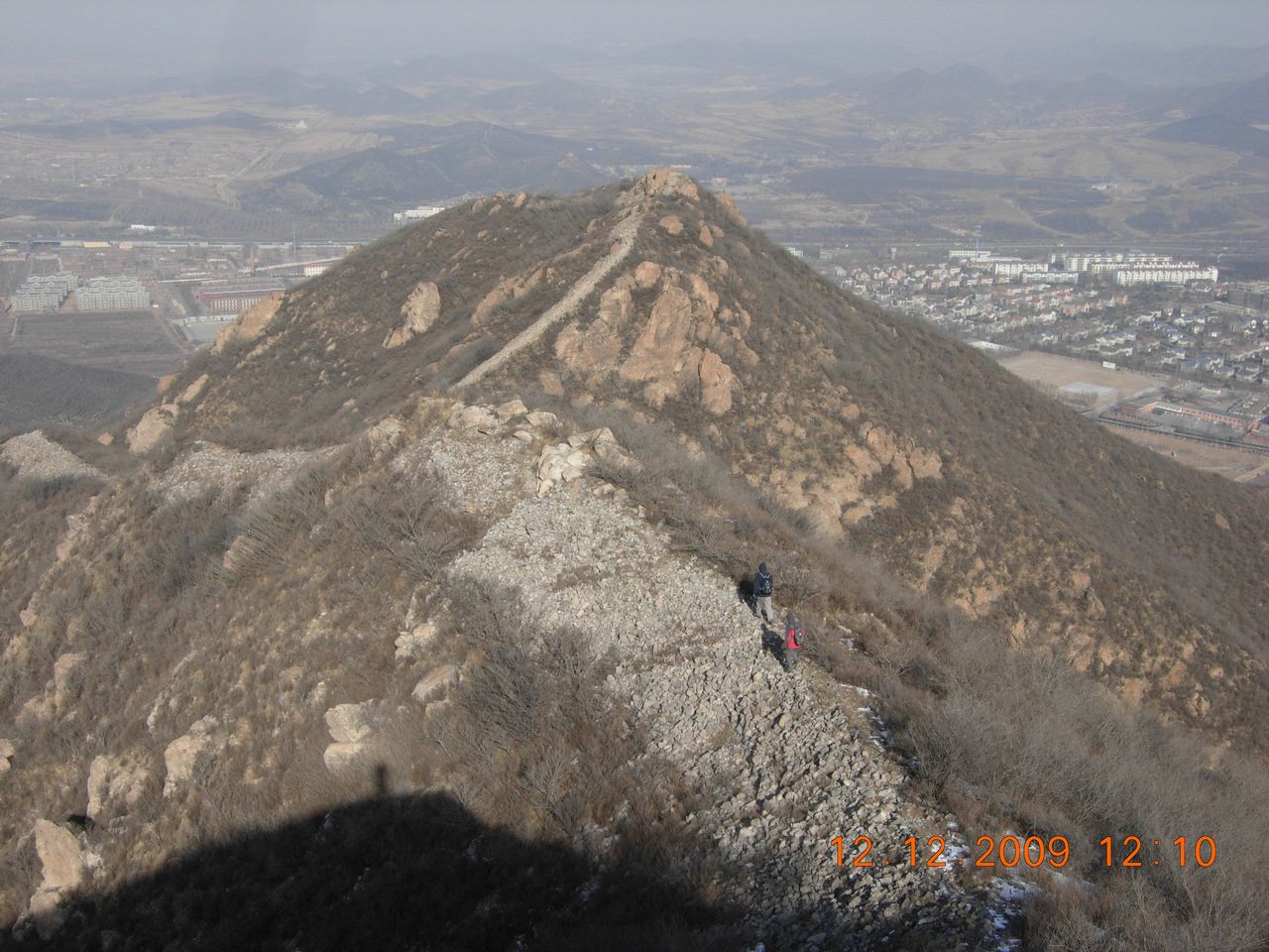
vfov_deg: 30.3
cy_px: 476
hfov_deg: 39.7
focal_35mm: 48
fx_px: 1760
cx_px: 634
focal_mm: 10.1
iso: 50
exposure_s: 1/322
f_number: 6.1
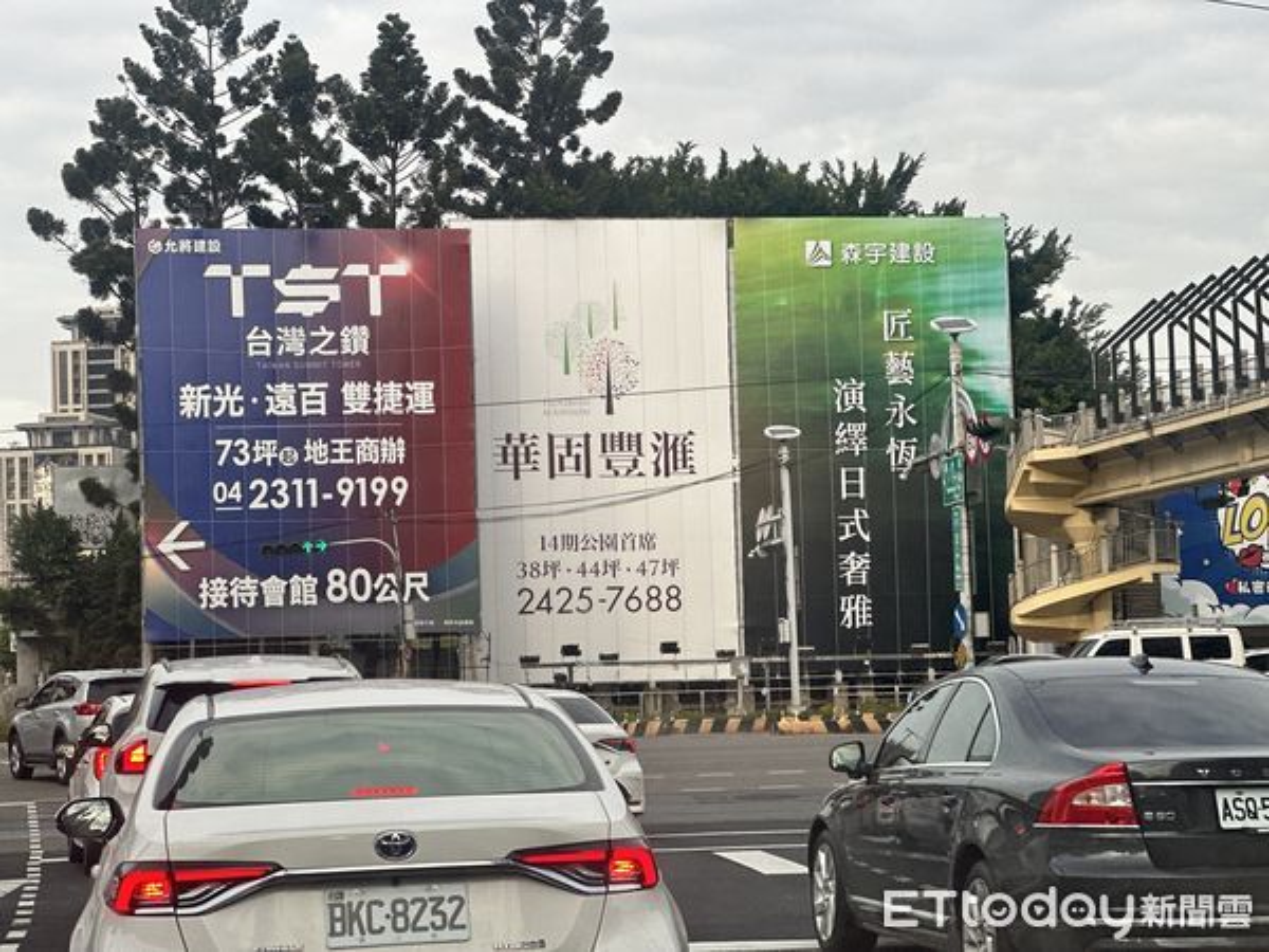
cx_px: 634
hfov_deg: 25.3
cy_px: 476
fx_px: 2823
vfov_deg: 19.1
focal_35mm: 77
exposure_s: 1/121
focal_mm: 9
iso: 40
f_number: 2.8
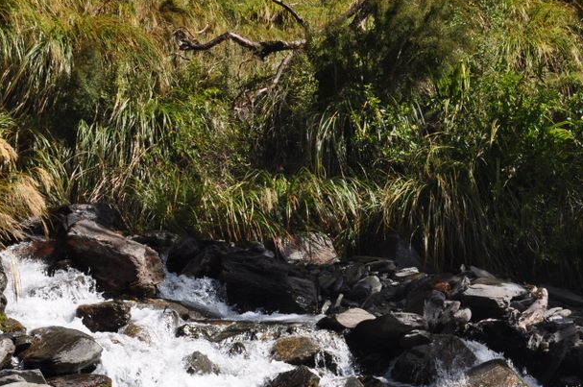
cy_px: 306
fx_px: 4299
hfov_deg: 7.8
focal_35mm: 266
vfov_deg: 5.2
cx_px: 288
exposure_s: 1/250
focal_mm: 105
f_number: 10
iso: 200
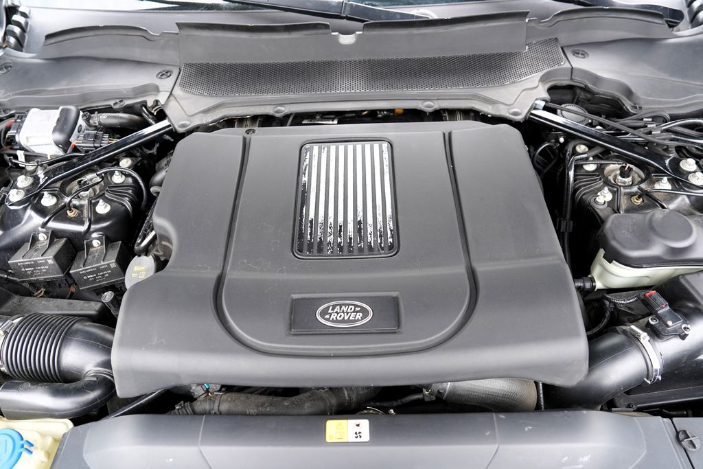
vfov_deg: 53.1
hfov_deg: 73.7
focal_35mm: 24
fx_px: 469
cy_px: 234
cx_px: 352
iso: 400
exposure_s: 1/160
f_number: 4
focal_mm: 24
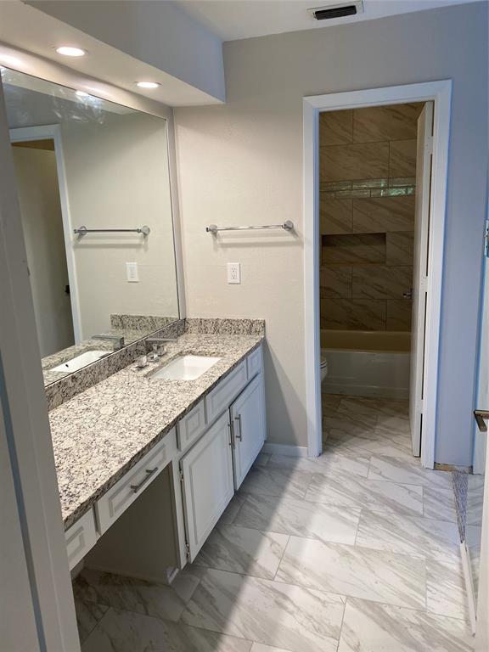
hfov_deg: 53.1
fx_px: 490
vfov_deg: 67.3
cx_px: 244
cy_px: 326
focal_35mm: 26
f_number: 1.8
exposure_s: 1/60
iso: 80
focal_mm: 4.25
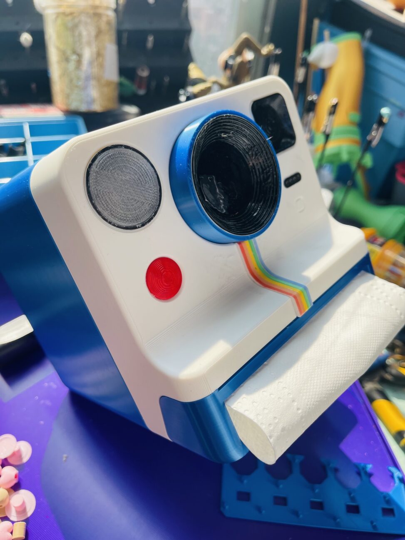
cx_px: 202
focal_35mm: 25
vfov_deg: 69.4
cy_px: 270
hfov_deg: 54.9
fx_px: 390
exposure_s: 1/1057
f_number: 1.6
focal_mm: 5.1
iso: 32
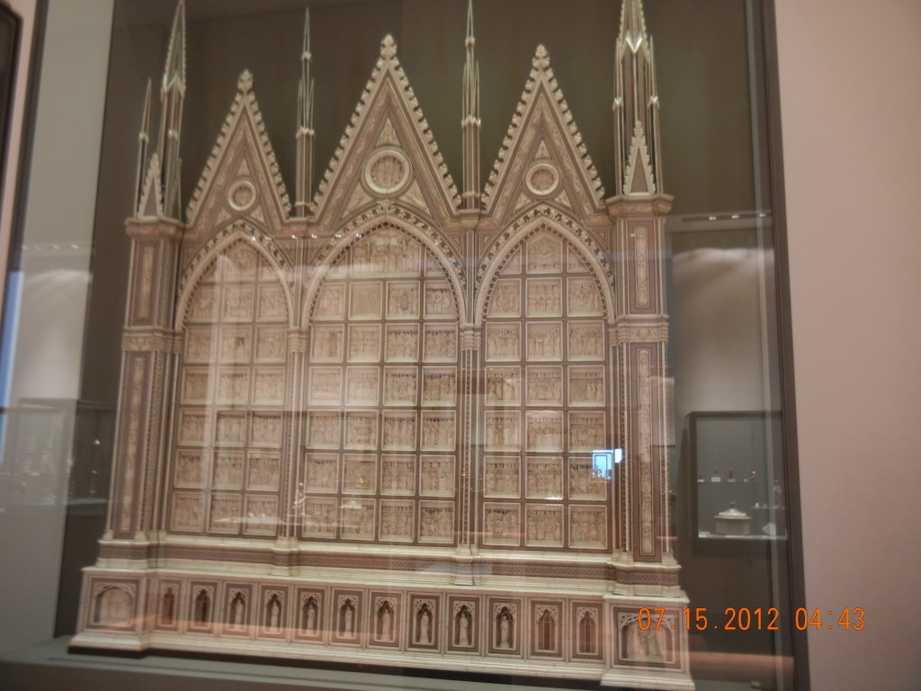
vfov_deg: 46.8
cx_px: 460
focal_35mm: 30
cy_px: 346
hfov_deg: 60.0
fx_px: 798
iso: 200
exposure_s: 1/2
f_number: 3.5
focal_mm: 5.4
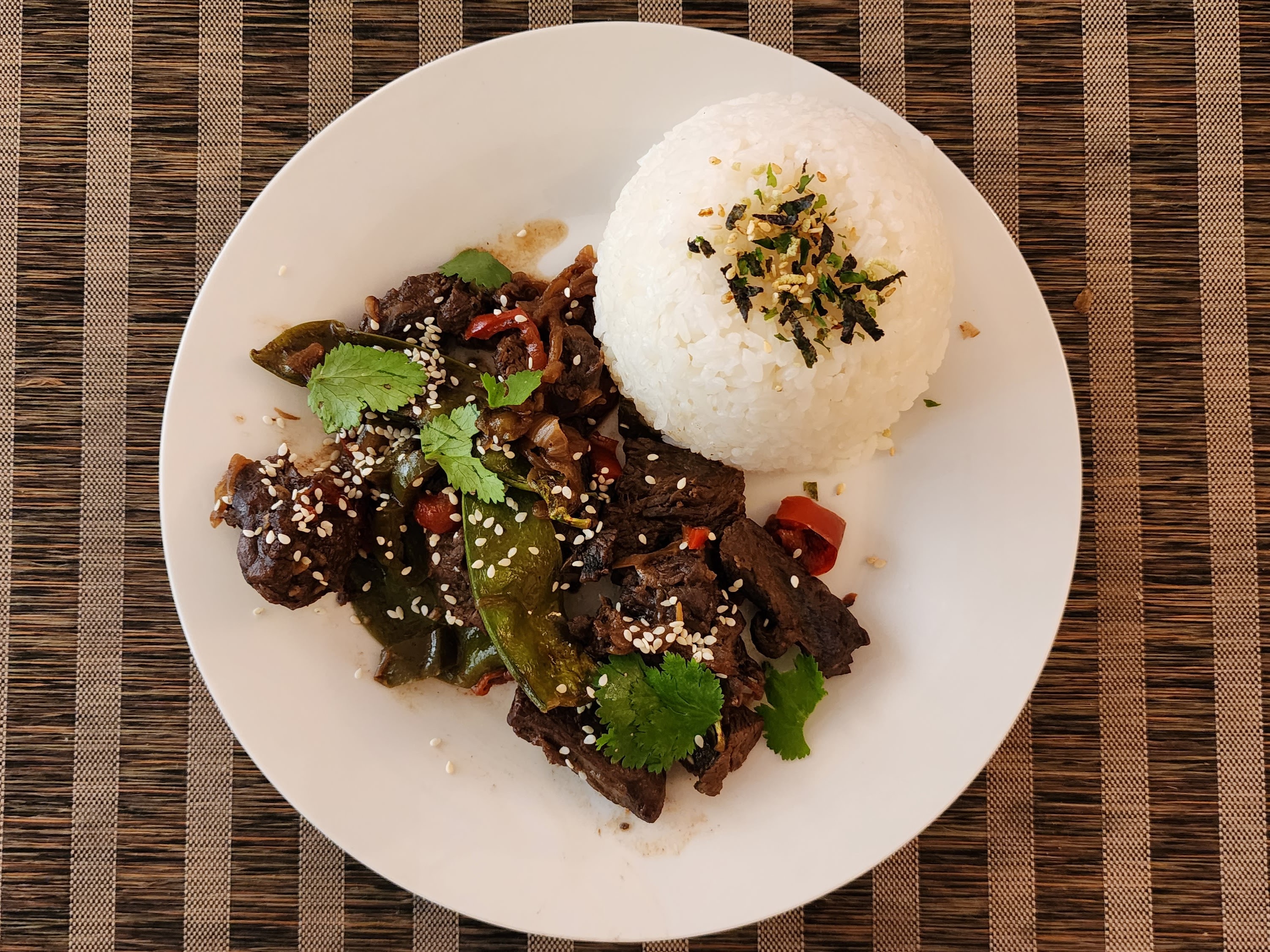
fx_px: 844
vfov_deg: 58.9
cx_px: 635
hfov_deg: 73.9
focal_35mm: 23
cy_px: 476
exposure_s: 1/100
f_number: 1.8
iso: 1000
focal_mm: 6.4
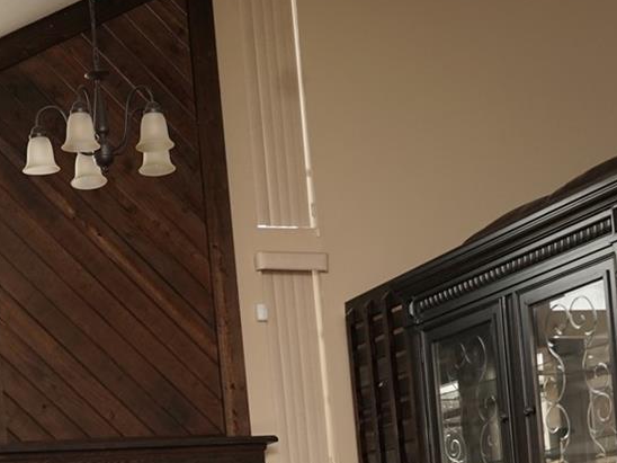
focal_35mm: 73
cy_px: 585
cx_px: 100
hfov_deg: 26.1
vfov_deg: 18.8
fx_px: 1301
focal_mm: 26
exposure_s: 1/160
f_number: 5.6
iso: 500
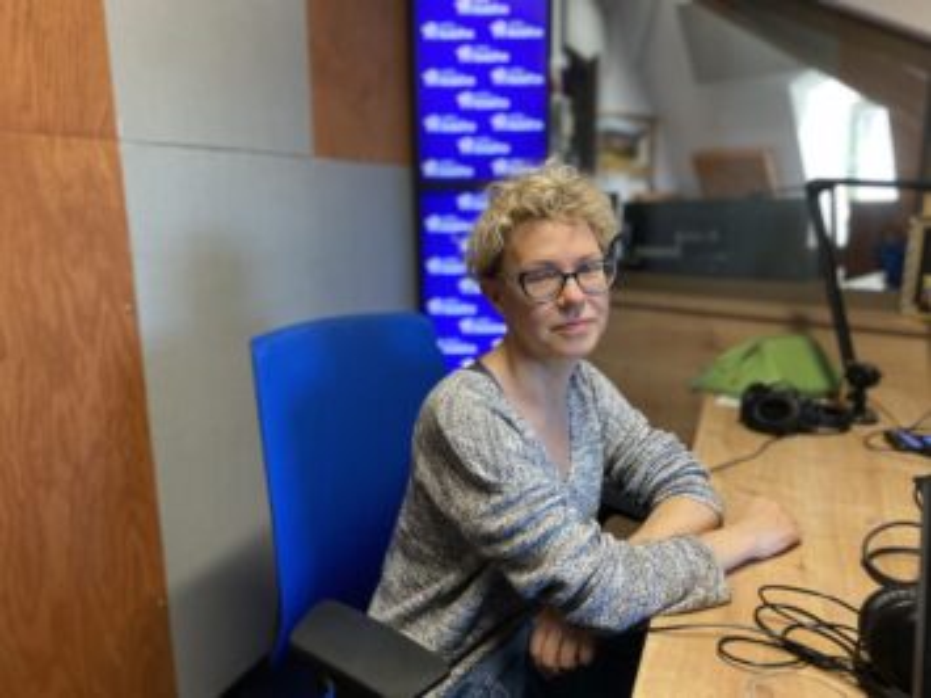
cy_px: 349
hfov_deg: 67.3
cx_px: 466
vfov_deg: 53.0
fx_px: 699
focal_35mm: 26
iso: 250
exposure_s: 1/50
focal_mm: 4.25
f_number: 1.8
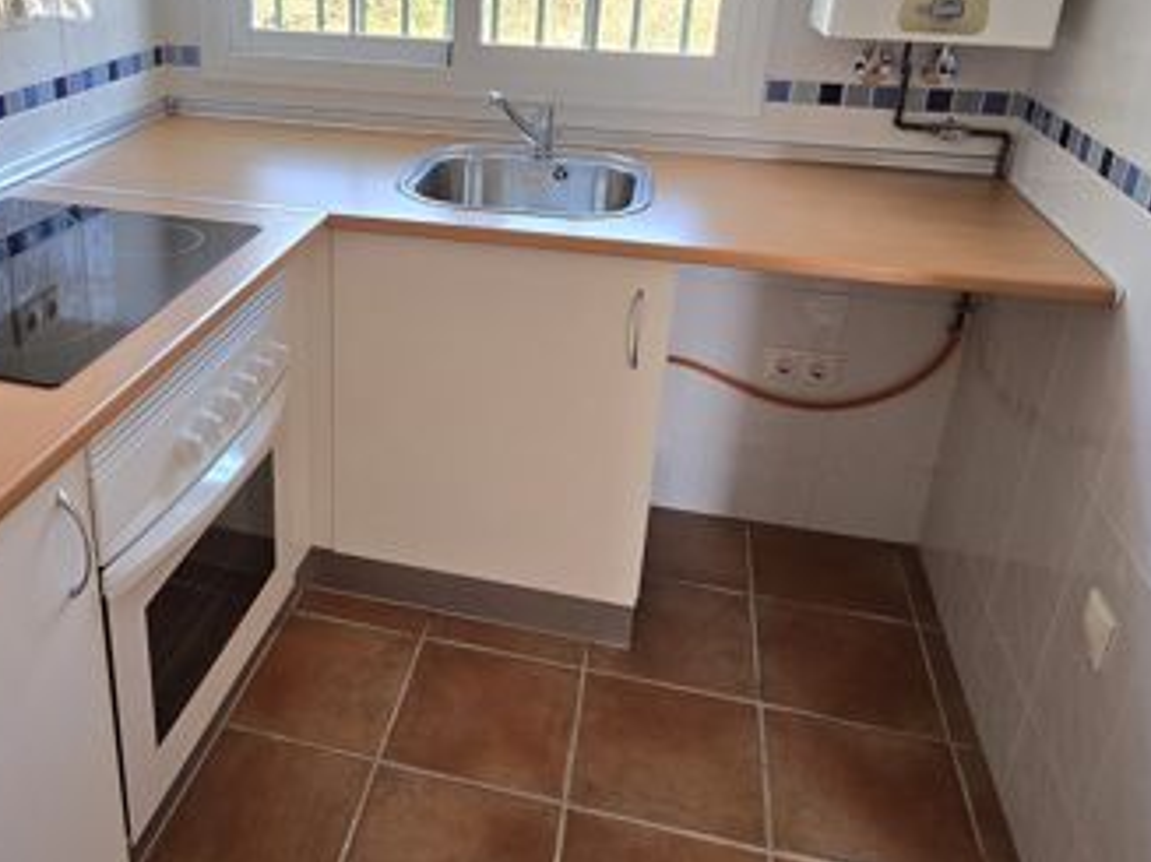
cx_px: 400
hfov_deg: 62.2
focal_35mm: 28
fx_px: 931
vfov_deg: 48.8
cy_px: 285
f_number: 2.2
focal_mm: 2.2
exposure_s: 1/50
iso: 80
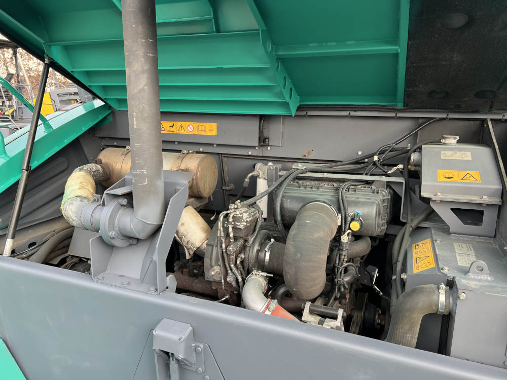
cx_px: 254
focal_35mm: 26
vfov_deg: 53.1
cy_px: 190
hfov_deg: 67.3
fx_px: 381
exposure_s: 1/464
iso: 50
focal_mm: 5.7
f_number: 1.5
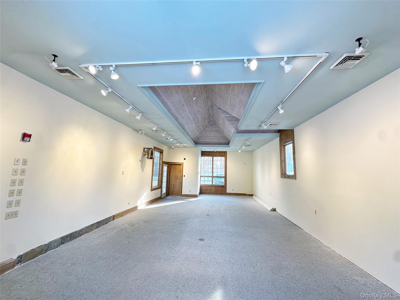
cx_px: 200
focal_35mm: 14
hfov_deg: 102.1
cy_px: 150
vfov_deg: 85.7
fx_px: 162
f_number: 2.2
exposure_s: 1/120
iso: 100
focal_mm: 2.22
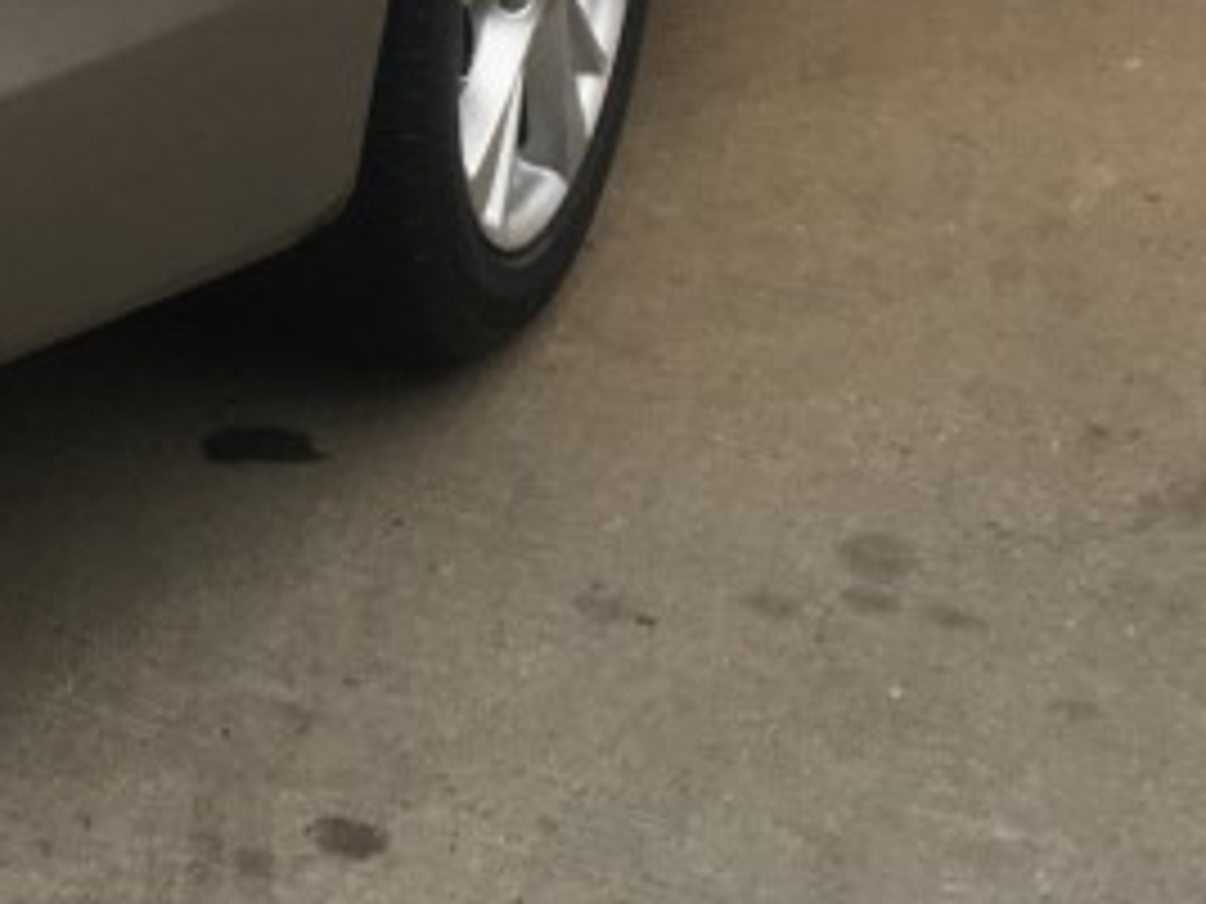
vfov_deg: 12.4
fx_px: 3867
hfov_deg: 16.8
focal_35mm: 111
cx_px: -306
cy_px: -639
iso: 32
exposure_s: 1/60
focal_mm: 4.15
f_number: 2.2
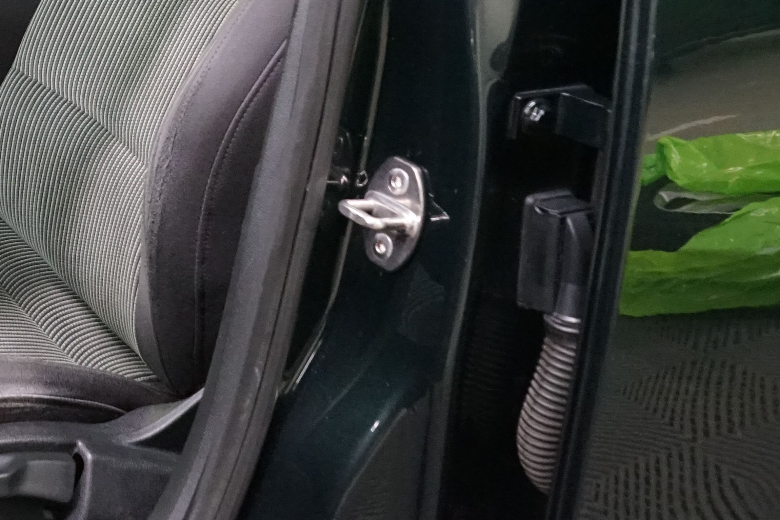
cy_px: -77
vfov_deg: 17.9
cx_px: -187
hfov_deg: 24.7
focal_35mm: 73
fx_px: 1582
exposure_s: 1/50
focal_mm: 28
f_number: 6.3
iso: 6400
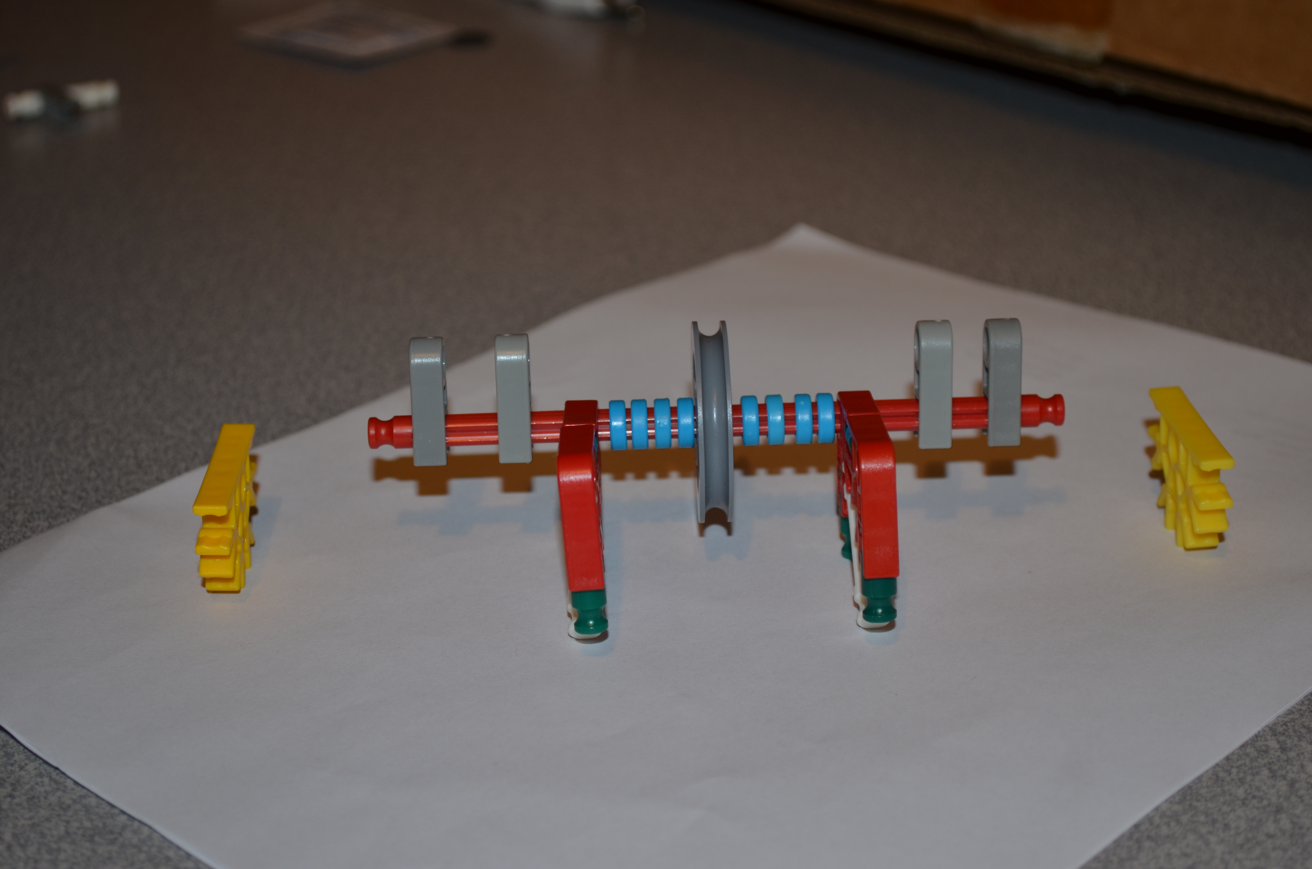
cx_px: 656
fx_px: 2509
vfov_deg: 19.6
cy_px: 434
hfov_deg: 29.3
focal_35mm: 69
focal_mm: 46
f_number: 5.6
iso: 200
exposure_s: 1/30
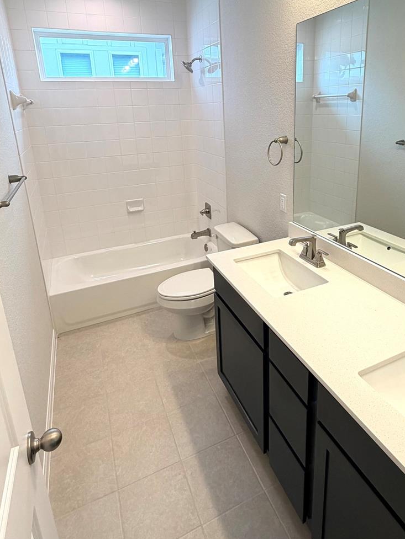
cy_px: 201
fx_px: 343
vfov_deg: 75.0
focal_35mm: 22
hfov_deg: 60.8
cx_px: 234
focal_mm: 2.22
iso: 160
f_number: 2.2
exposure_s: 1/120
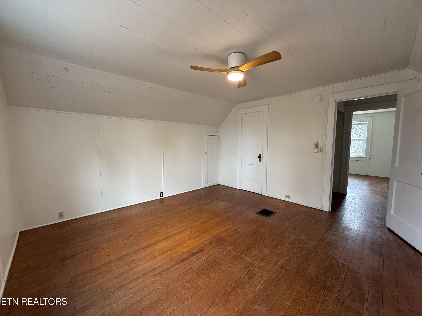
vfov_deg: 85.7
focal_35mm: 14
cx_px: 211
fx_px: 171
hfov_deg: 102.1
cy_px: 158
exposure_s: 1/99
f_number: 2.2
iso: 200
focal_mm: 2.22
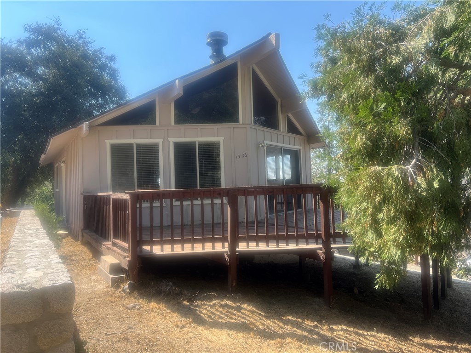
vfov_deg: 53.1
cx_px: 236
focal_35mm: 26
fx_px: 354
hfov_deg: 67.3
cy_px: 176
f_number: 1.5
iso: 50
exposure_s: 1/1280
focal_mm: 5.7
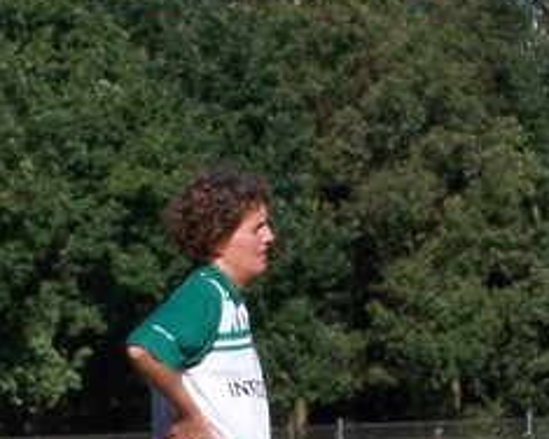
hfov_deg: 5.5
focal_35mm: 349
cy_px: 546
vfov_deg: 4.4
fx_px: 5671
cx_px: 706
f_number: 4.5
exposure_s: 1/1000
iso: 160
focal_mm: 13.7
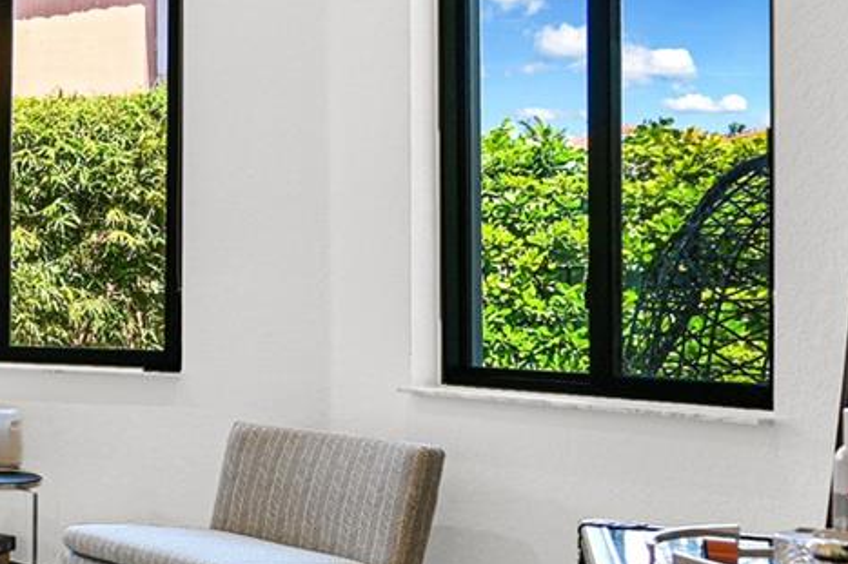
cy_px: 322
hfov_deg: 24.5
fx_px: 1171
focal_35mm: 50
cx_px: -570
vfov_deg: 27.1
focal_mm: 14.5
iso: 100
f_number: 4
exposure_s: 1/30
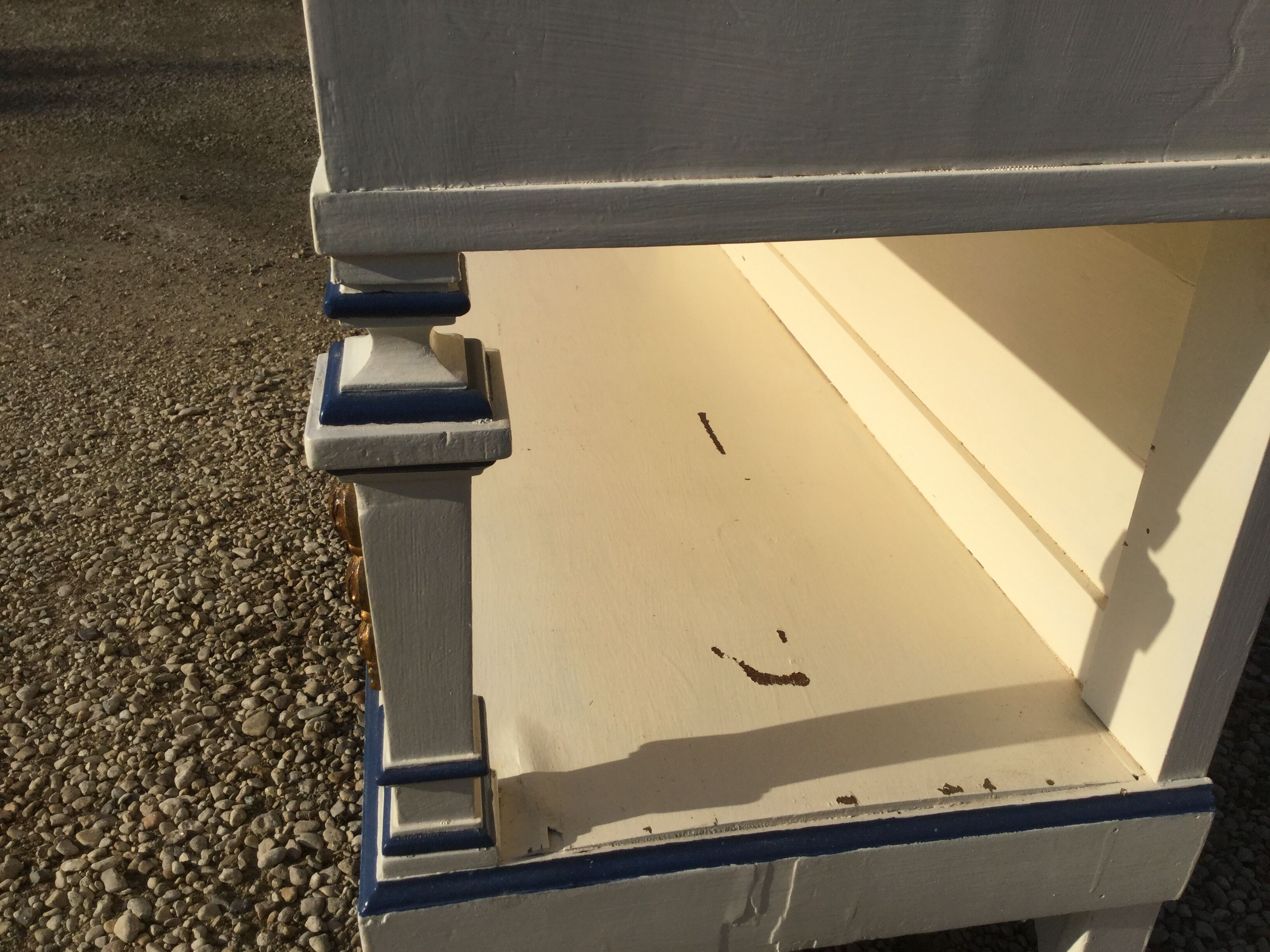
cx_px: 635
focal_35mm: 31
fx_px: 1137
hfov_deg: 58.4
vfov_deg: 45.4
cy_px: 476
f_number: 2.4
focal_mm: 3.3
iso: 25
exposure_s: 1/3135
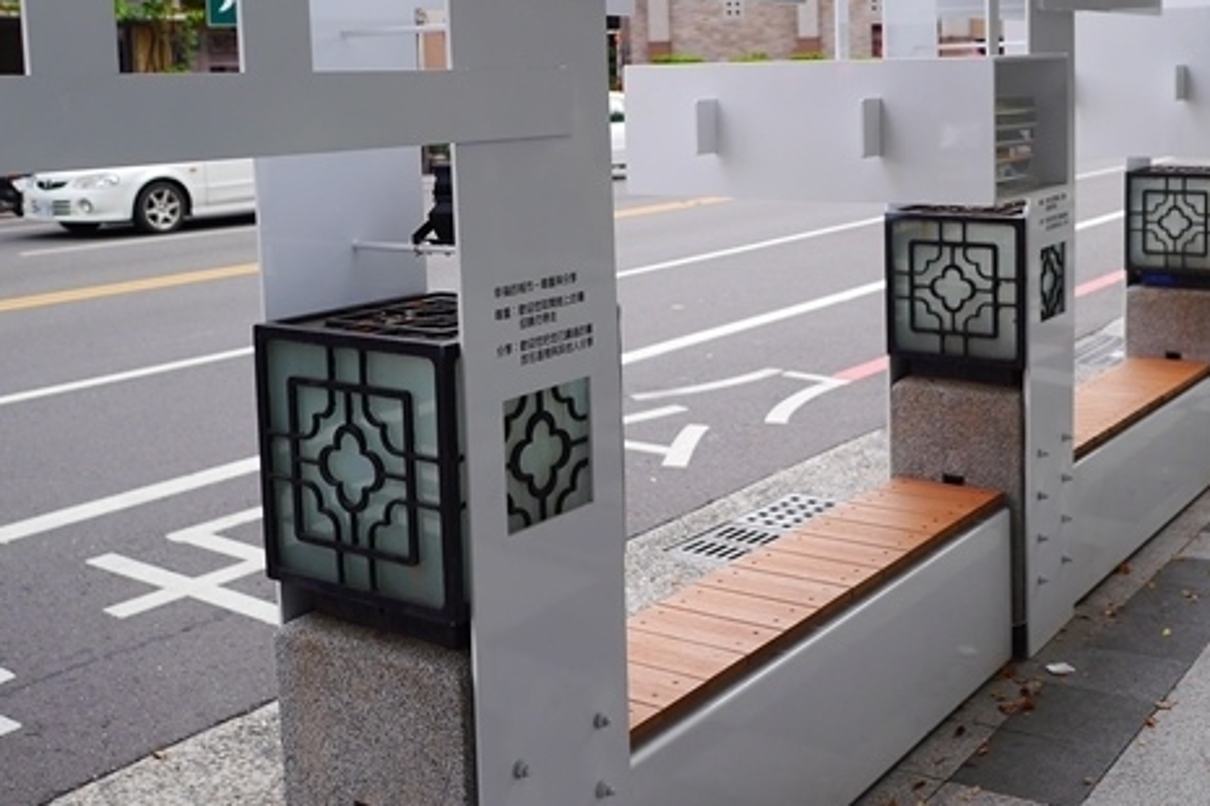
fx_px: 1445
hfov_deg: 45.1
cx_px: 739
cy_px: 214
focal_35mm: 43
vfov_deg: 30.7
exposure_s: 1/160
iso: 160
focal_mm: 15
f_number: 2.2
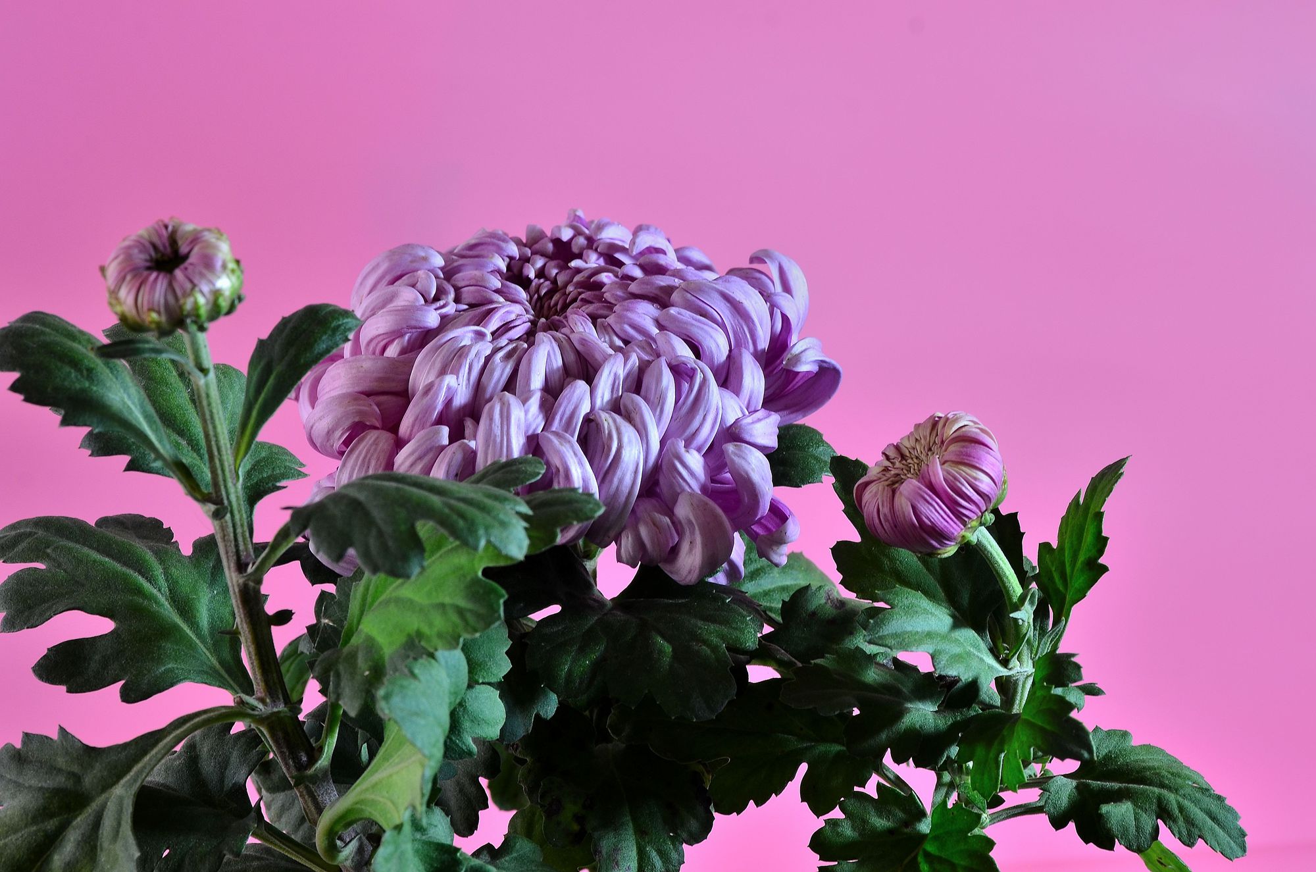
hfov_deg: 15.2
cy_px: 436
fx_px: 4925
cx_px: 658
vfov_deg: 10.1
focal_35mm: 135
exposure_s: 1/3
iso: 200
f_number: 11
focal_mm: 90
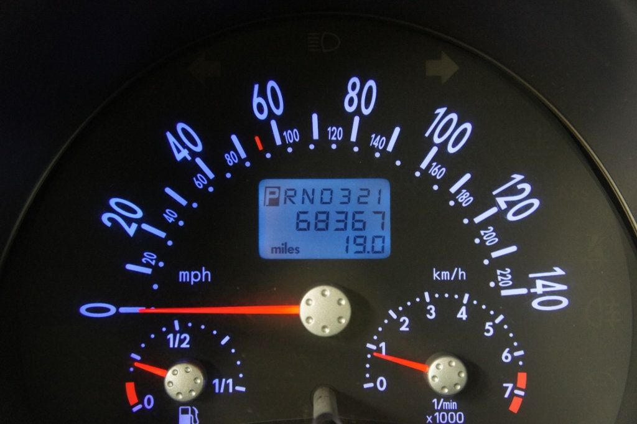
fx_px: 849
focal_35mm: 48
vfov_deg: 28.0
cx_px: 318
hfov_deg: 41.1
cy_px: 212
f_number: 4.5
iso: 1600
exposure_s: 1/10
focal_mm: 32
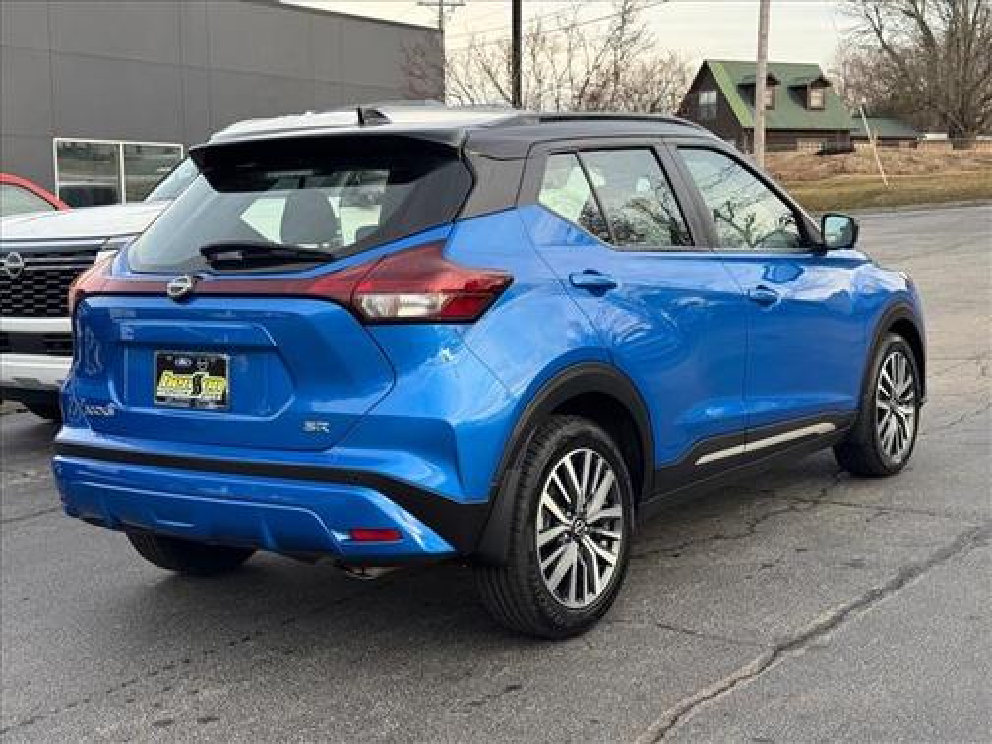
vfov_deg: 30.3
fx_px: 1376
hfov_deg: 39.7
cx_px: 496
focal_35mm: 48
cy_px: 372
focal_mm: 6.76
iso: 64
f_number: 1.78
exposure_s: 1/499
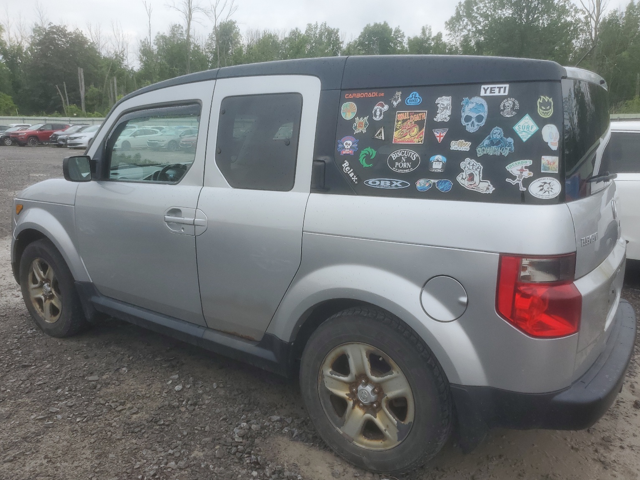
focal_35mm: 27
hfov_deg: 65.3
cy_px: 249
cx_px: 321
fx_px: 499
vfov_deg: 51.3
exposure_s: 1/769
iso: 50
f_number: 1.5
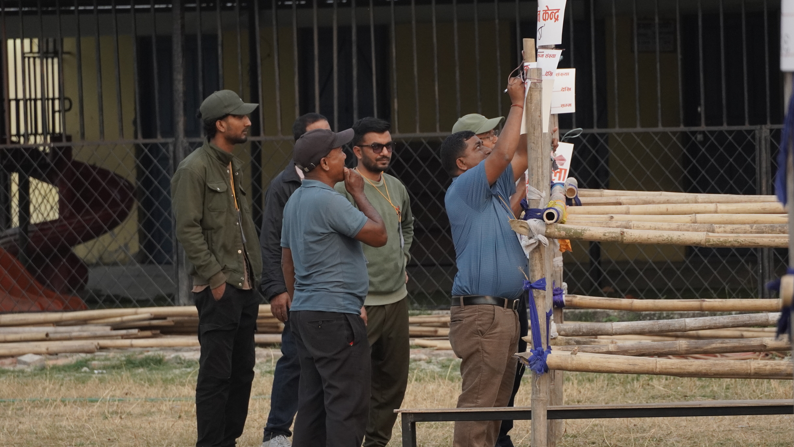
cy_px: 278
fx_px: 5530
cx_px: 396
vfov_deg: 4.6
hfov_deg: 8.2
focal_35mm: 263
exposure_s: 1/1000
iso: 1000
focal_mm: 135
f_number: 5.6
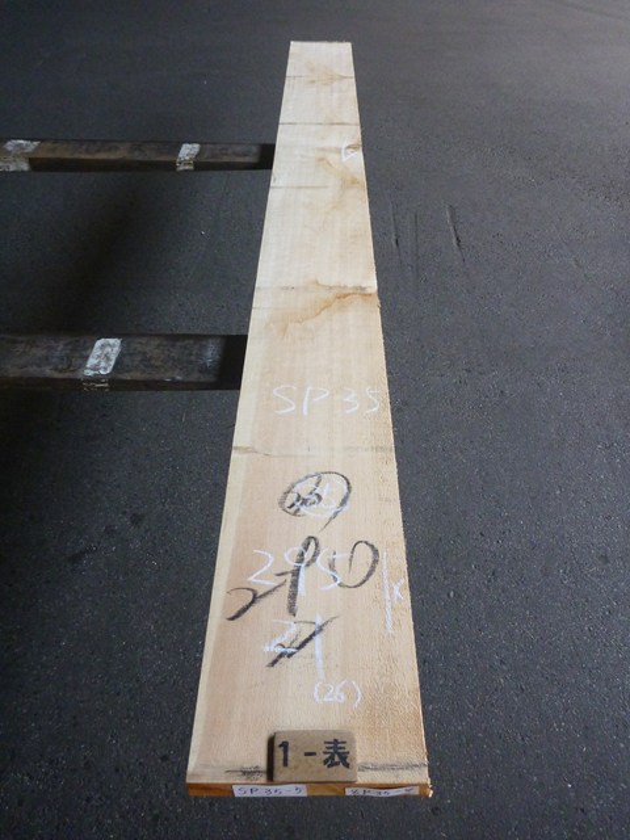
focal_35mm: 28
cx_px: 315
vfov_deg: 63.4
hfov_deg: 49.7
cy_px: 420
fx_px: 679
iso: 400
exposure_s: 1/40
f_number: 3.3
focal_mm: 4.9
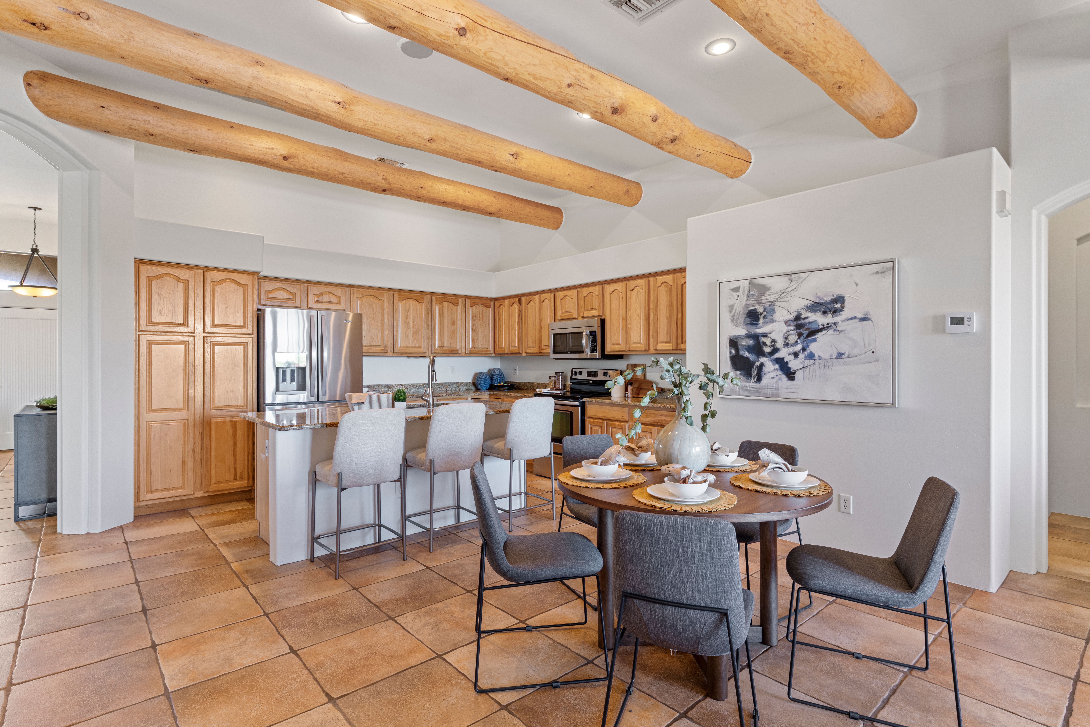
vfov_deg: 67.4
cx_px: 545
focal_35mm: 18
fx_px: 545
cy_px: 364
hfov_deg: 90.0
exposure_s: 1/1.25
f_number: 8
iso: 200
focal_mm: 18
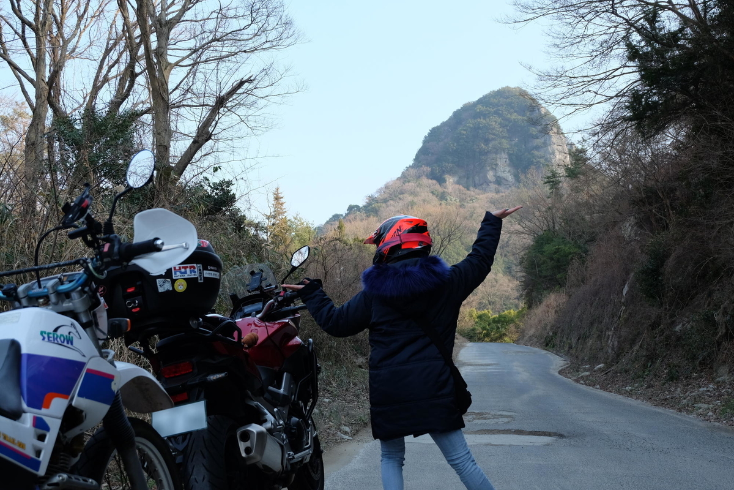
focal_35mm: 47
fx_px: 958
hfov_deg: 41.9
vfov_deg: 28.6
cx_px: 367
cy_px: 245
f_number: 5.6
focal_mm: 31
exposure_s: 1/280
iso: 400
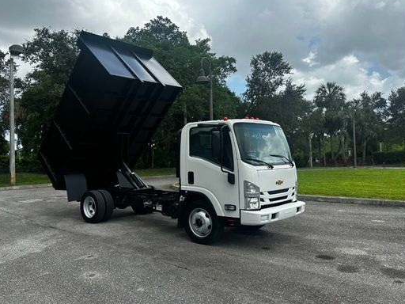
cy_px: 156
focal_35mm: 30
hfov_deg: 59.5
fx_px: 351
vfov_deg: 46.8
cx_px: 161
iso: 80
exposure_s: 1/3058
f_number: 1.78
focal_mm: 6.86
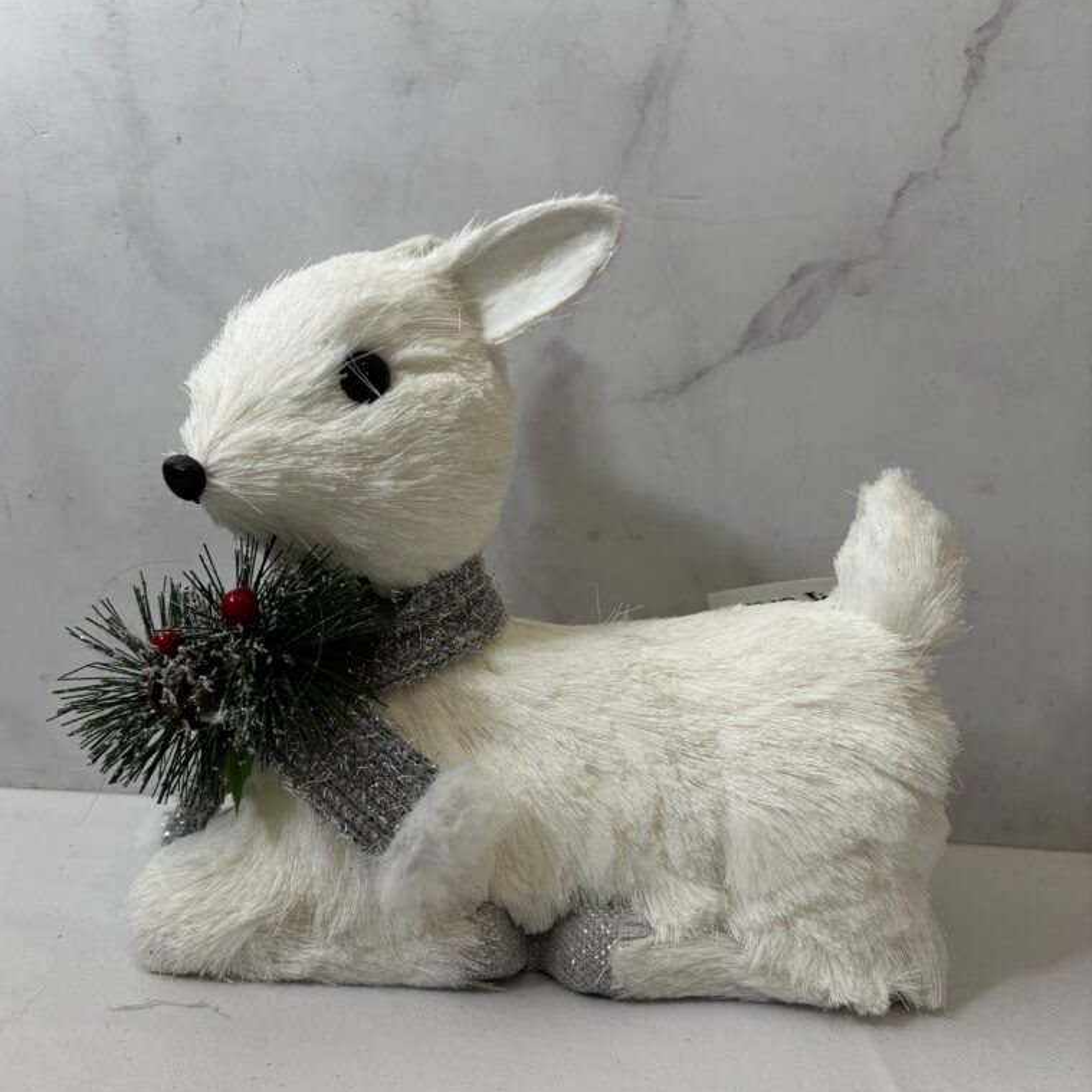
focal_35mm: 31
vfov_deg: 52.5
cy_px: 591
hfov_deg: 52.5
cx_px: 541
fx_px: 1106
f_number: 1.6
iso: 80
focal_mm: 5.96
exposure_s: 1/100
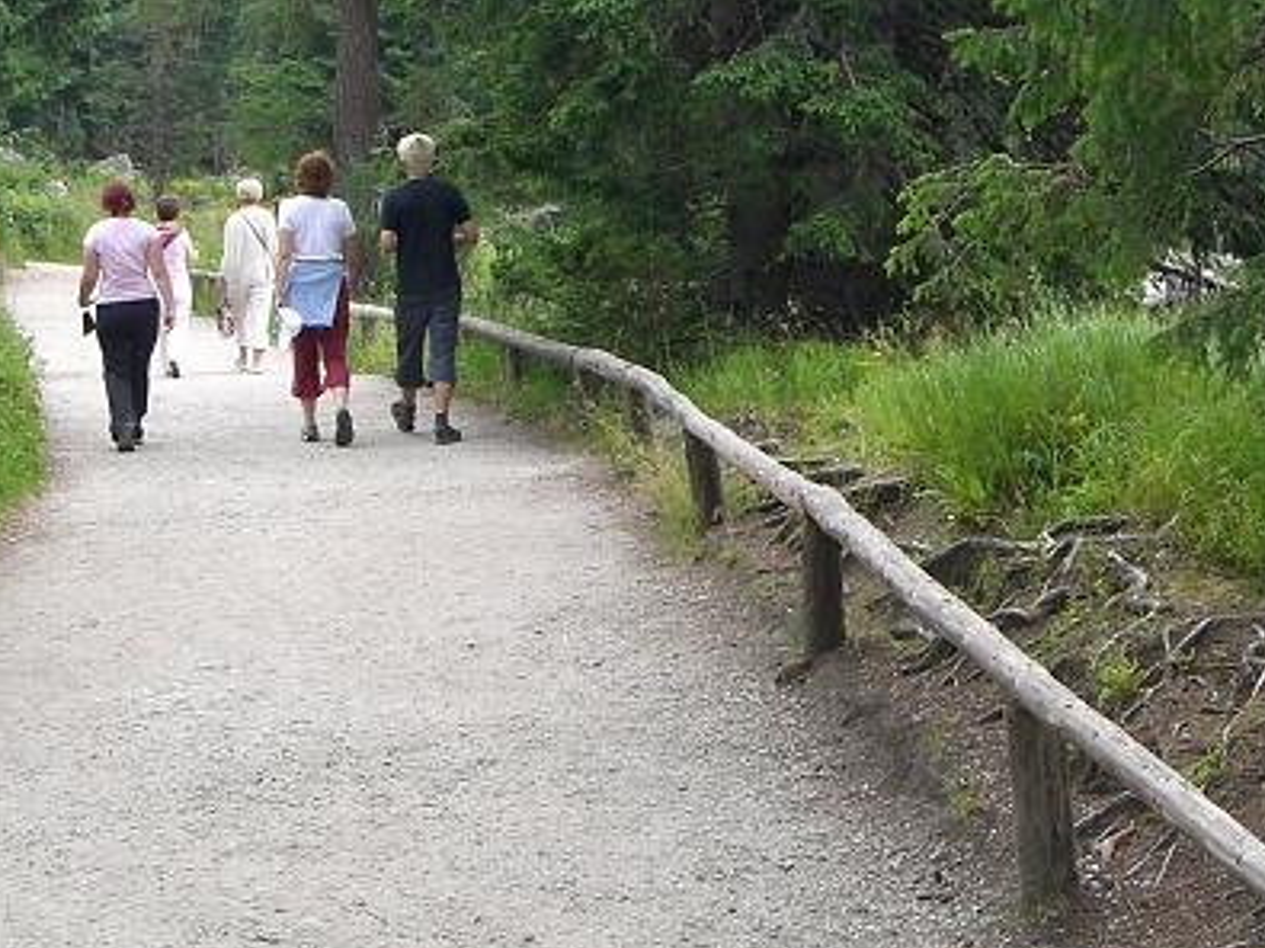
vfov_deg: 18.9
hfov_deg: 25.3
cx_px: 788
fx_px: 2813
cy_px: 163
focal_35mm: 77
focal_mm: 6.3
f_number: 4.4
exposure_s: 1/100
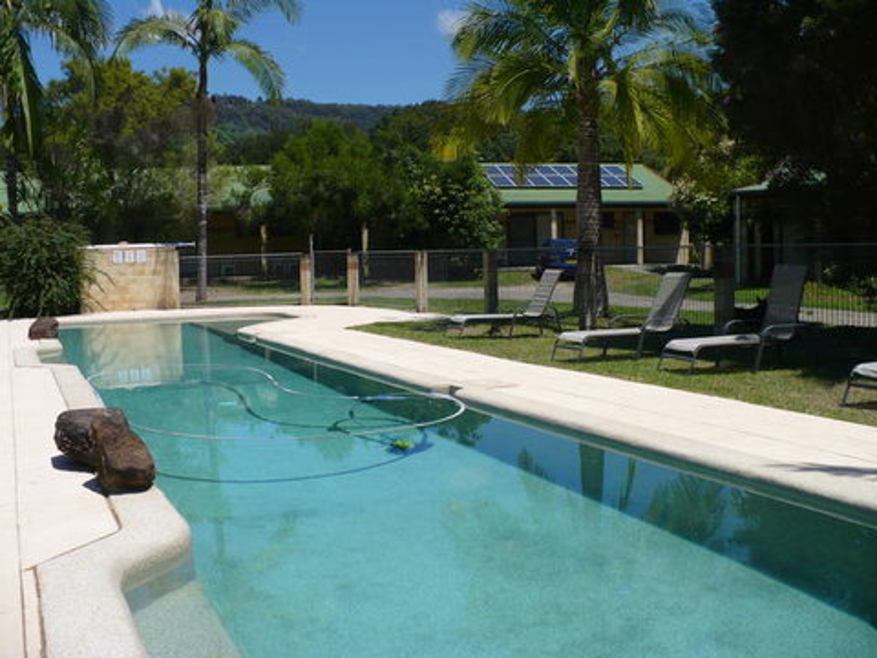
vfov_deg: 38.7
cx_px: 438
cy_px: 329
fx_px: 937
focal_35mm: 37
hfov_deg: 50.1
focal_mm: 6.1
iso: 100
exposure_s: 1/320
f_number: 8
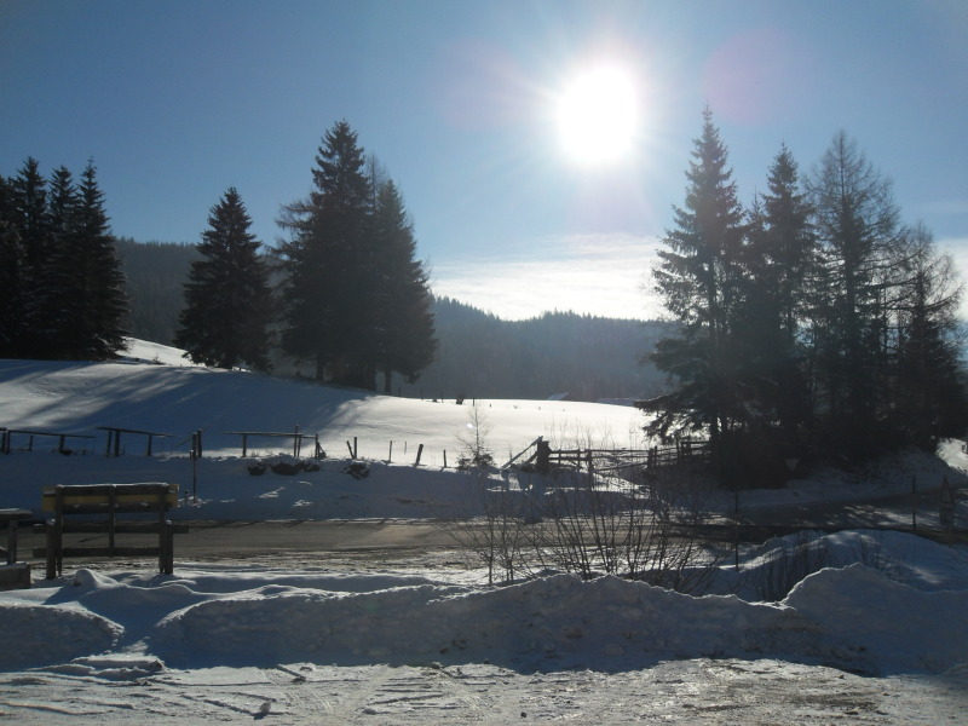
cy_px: 363
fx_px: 979
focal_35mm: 35
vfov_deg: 40.7
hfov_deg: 52.6
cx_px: 484
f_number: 8.2
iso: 80
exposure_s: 1/750
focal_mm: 6.3
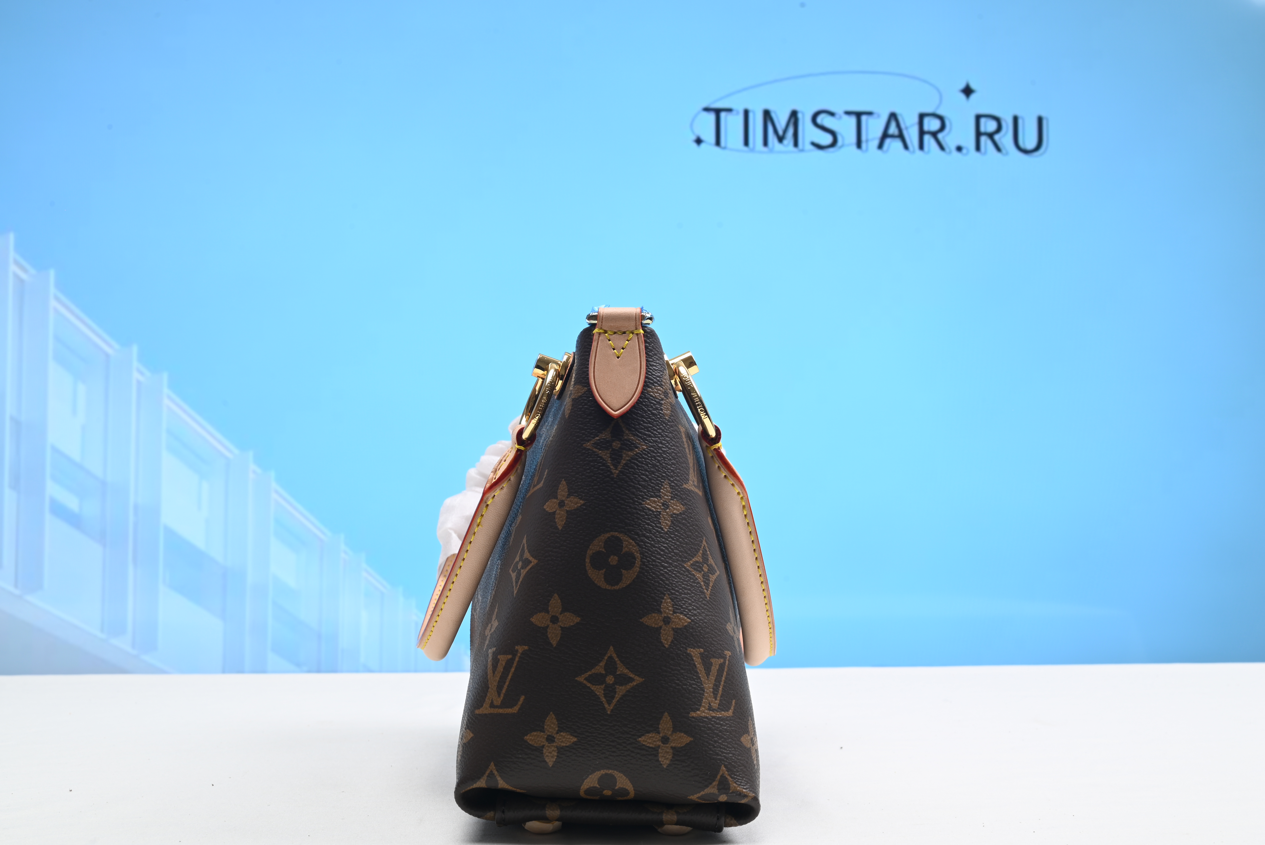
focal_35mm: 42
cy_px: 422
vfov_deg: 31.9
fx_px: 1476
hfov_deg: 46.4
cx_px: 632
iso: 100
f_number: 16
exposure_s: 1/2
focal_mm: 42
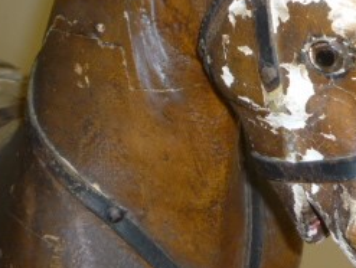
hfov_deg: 25.7
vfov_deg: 19.7
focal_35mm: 75
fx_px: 772
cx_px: 255
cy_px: 138
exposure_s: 1/30
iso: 100
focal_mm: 5.2
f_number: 3.3
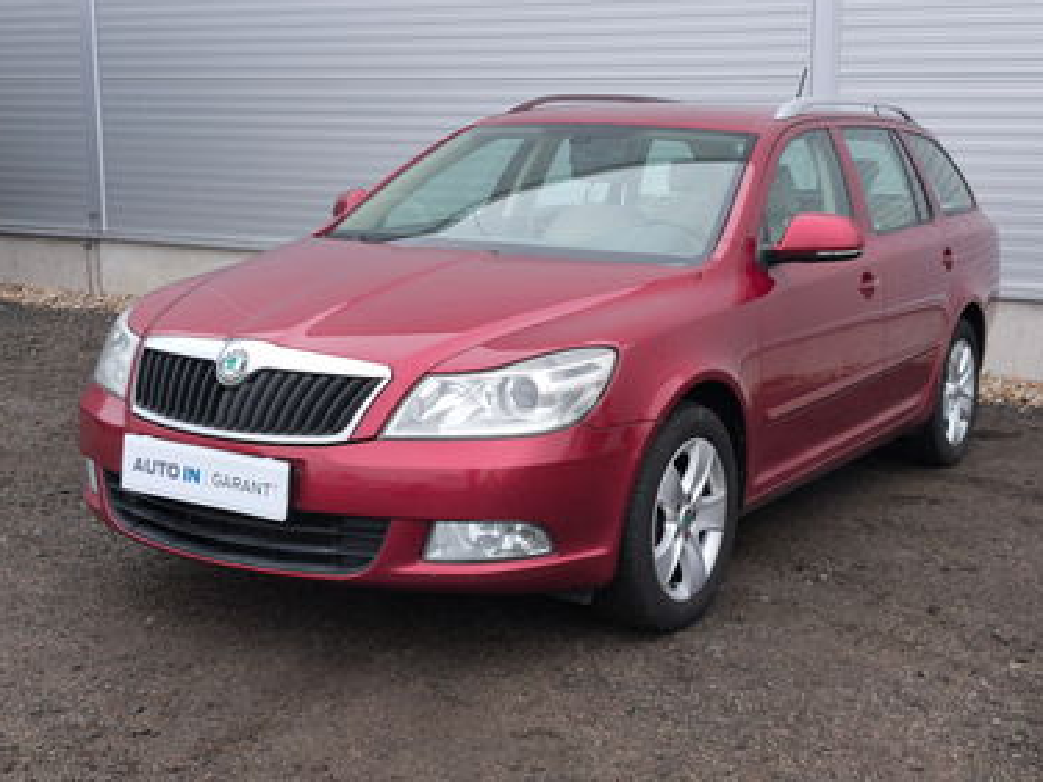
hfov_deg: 38.9
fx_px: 1476
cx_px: 546
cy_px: 377
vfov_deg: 29.7
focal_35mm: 49
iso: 50
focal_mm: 6.57
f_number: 1.6
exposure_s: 1/100
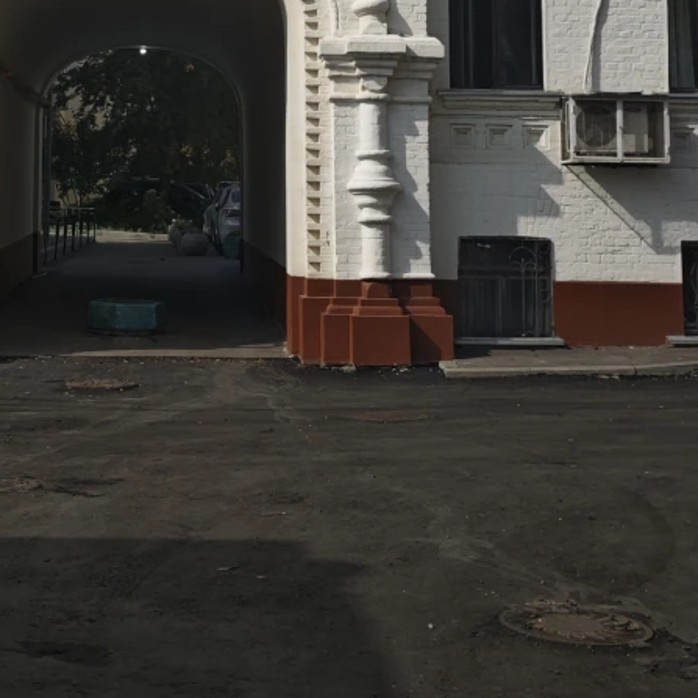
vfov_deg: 19.9
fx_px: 1893
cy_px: -81
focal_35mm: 83
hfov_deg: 20.6
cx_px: 112
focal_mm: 8.72
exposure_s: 1/2026
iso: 50
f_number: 2
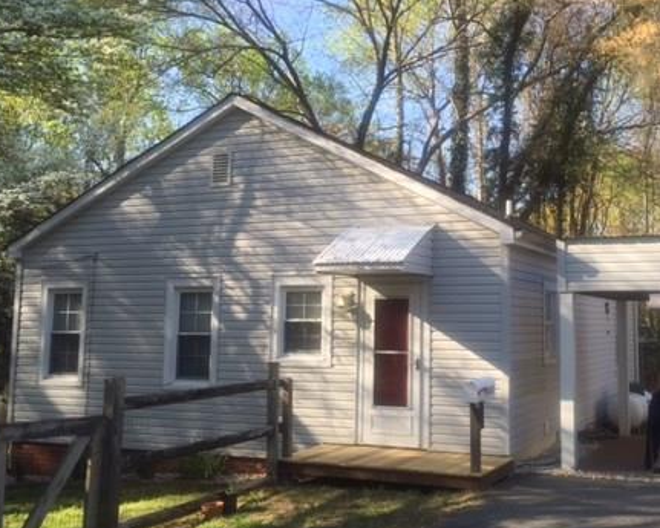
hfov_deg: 43.4
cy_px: 233
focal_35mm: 42
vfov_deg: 35.6
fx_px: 821
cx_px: 421
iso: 32
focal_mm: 4.15
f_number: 2.2
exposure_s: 1/476
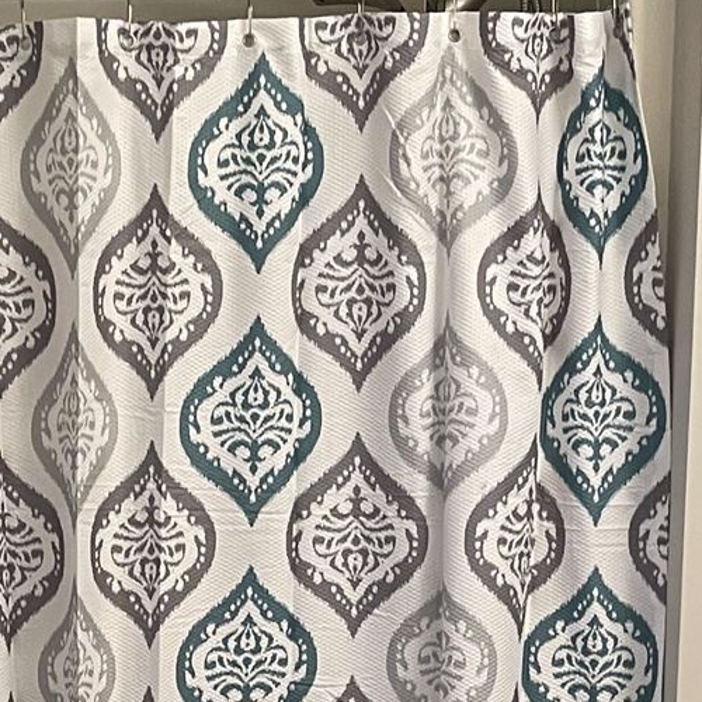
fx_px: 2432
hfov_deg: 16.2
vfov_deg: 15.6
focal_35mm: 106
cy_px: 914
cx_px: 66
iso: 80
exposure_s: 1/60
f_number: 1.6
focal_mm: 4.2
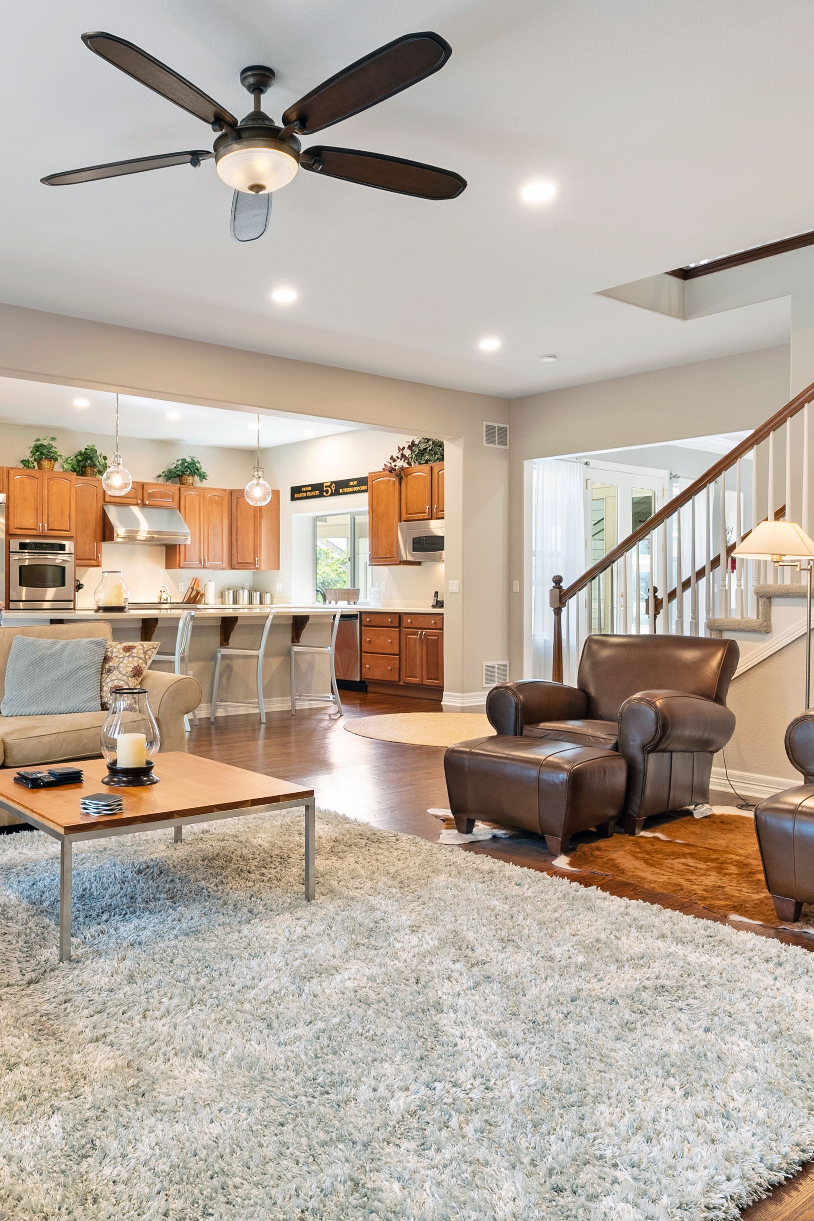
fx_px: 915
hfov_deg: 46.8
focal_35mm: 27
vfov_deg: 67.4
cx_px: 239
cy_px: 611
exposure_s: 1
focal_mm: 18
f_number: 8
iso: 500
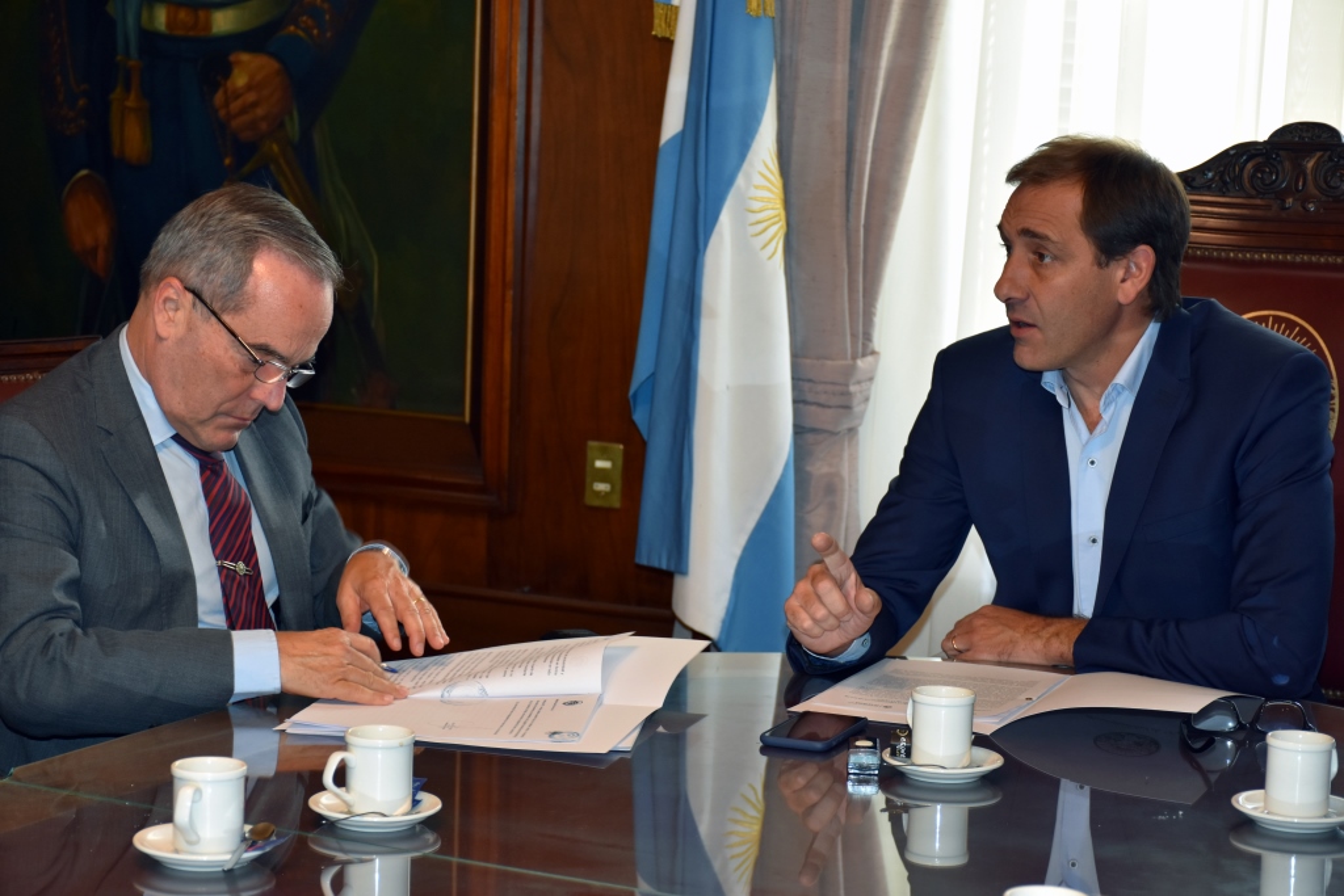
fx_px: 2800
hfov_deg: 27.0
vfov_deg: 18.2
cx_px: 672
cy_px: 448
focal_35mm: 75
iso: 500
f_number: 4.8
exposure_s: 1/60
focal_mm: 50
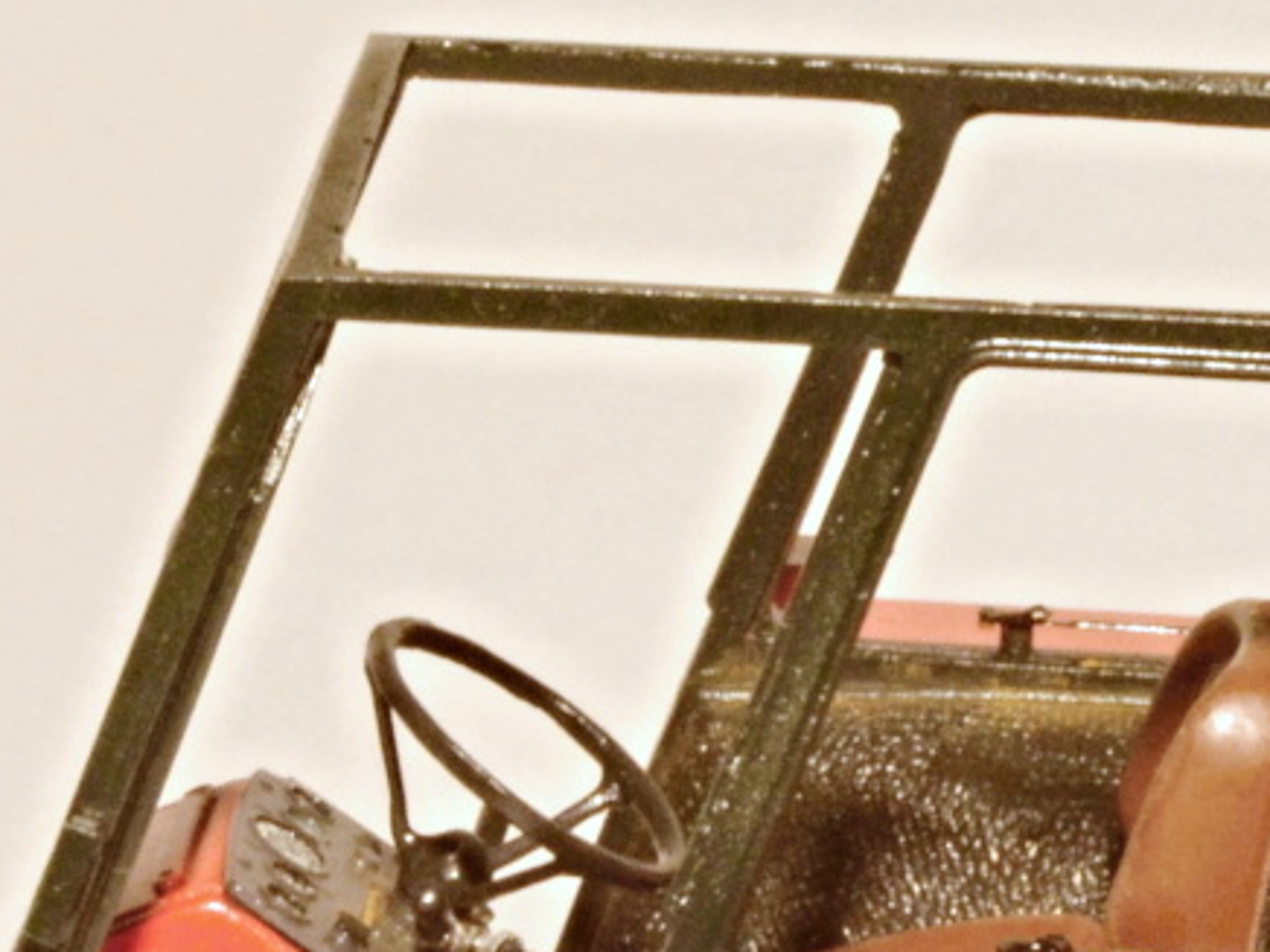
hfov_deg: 10.9
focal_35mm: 180
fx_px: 6604
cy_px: 1116
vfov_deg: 8.2
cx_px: 17
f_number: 25
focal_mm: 34
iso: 800
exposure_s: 1/13
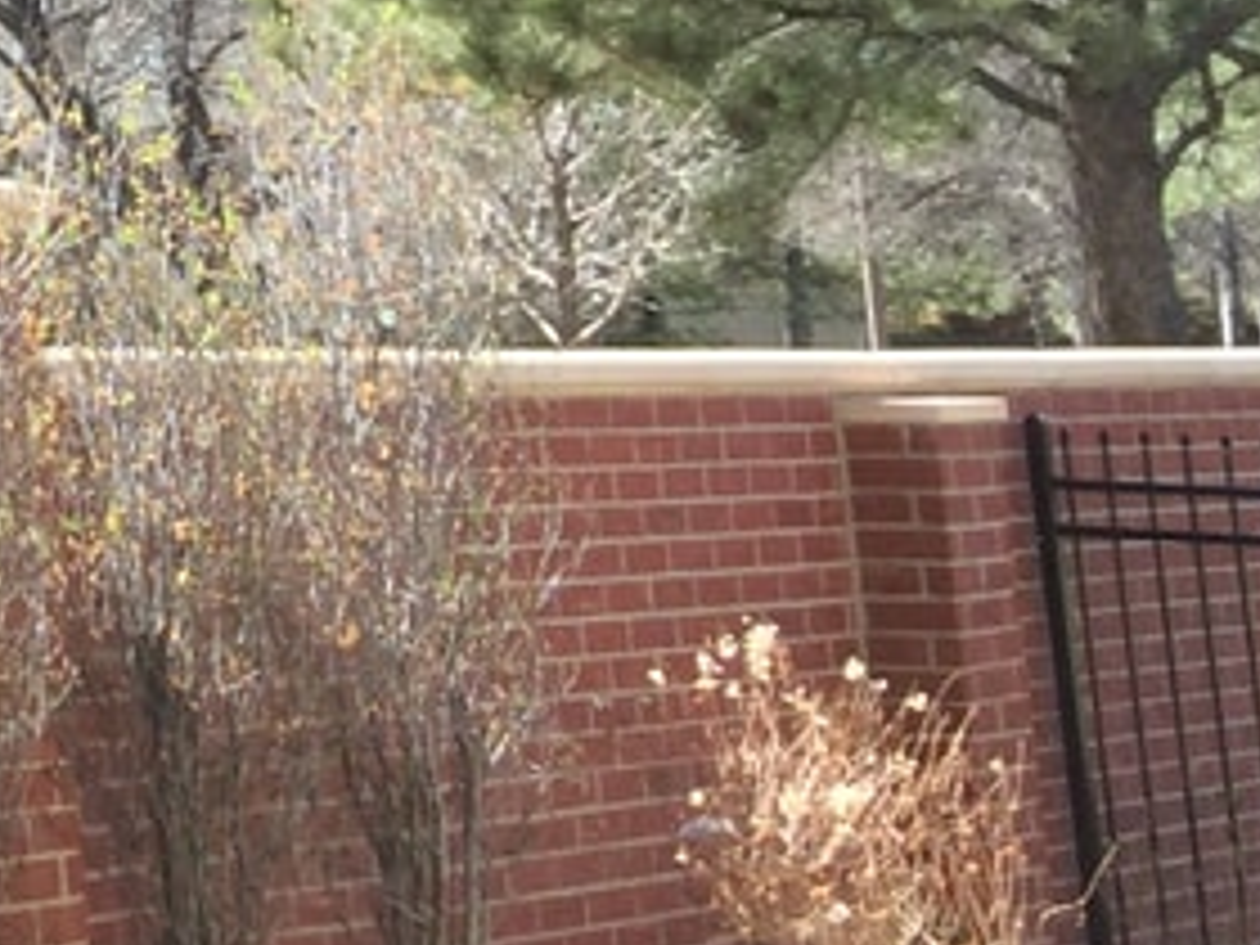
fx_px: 5023
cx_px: -1586
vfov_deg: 9.8
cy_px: -1143
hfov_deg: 12.0
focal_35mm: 138
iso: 32
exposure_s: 1/373
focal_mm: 4.15
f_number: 2.2
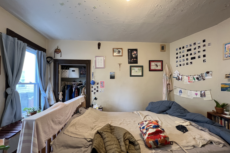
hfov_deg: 104.3
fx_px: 89
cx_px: 115
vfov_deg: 81.1
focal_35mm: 14
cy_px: 82
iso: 250
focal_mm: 1.57
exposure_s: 1/60
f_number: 1.8
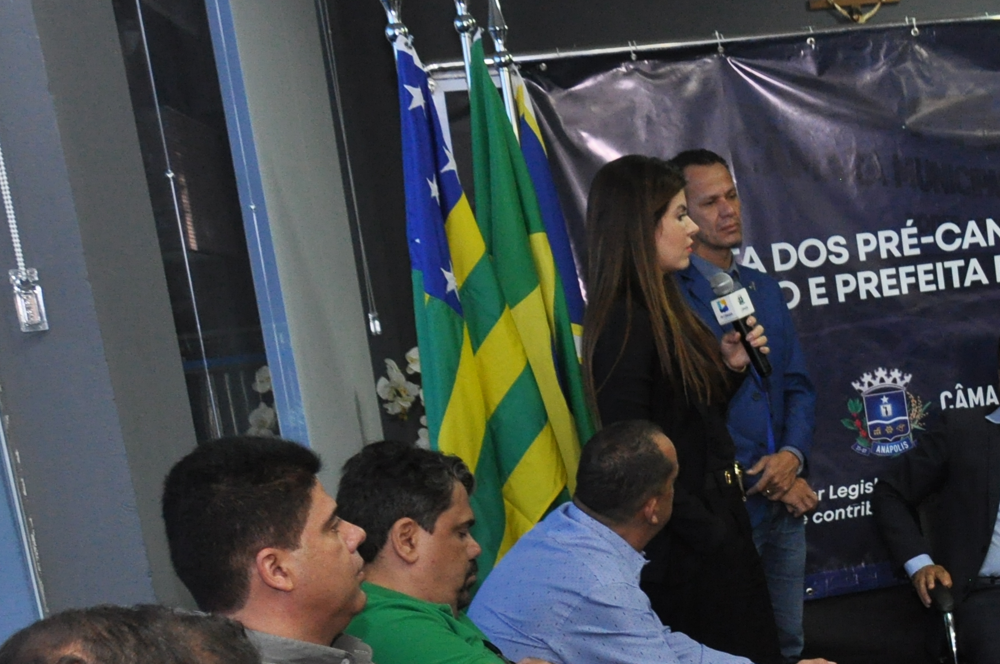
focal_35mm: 66
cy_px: 613
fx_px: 1831
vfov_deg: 20.1
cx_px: 1212
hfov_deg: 26.9
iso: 1000
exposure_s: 1/60
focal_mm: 18
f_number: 6.3
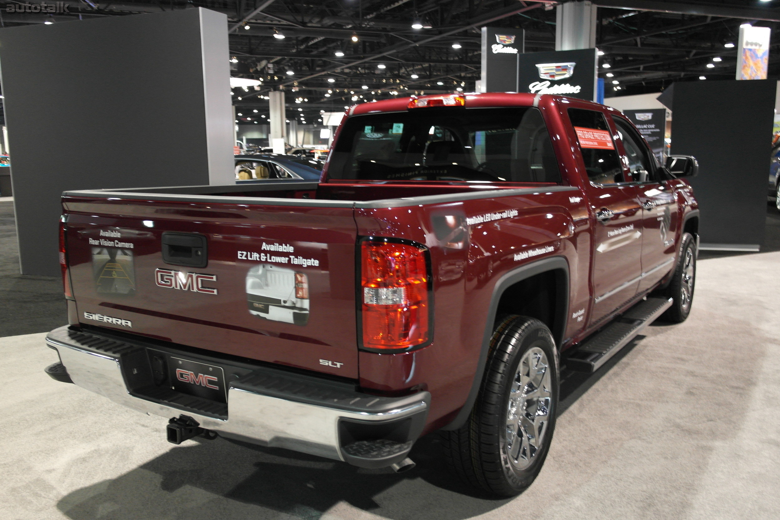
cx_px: 390
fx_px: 650
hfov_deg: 61.9
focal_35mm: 30
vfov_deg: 43.6
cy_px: 260
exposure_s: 1/20
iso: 800
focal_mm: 20
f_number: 3.5
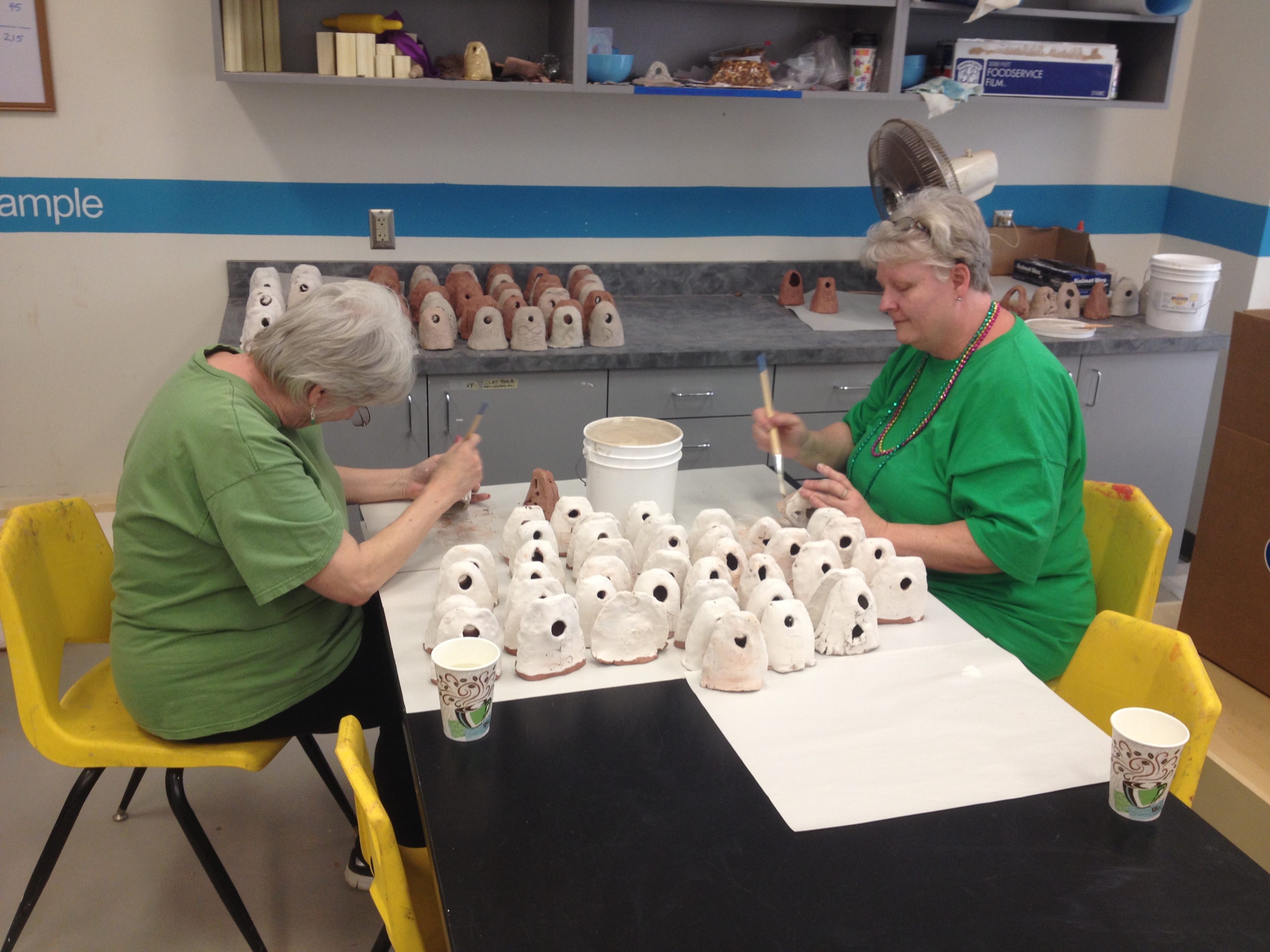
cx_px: 635
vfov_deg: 40.7
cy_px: 476
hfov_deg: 52.6
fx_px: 1284
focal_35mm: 35
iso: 50
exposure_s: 1/24
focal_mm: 4.28
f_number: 2.4
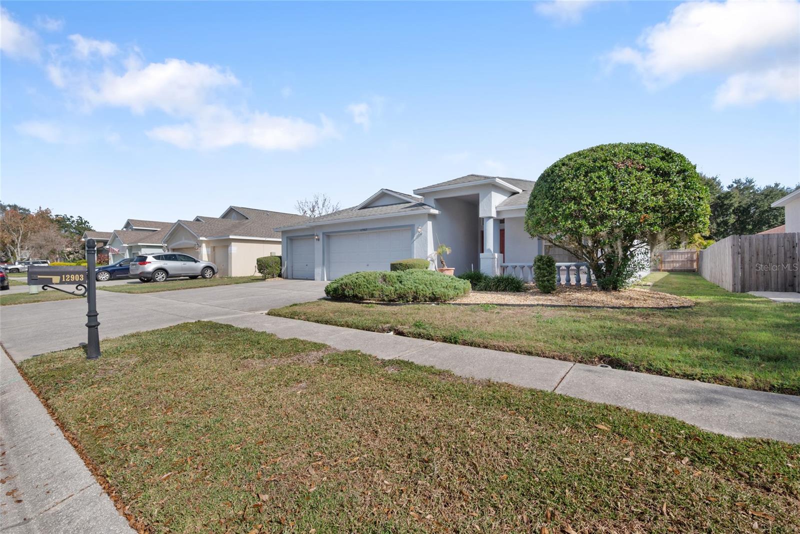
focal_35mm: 16
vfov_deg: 73.8
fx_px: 356
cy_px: 267
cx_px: 400
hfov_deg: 96.7
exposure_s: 1/160
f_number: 6.3
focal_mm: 16
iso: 250
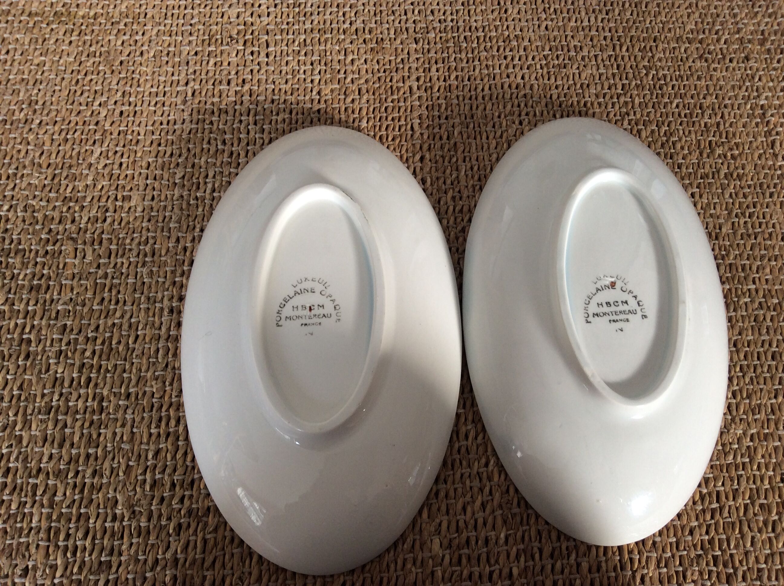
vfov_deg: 44.1
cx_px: 392
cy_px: 293
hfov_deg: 56.9
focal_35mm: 32
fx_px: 724
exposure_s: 1/50
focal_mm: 3.3
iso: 50
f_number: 2.4
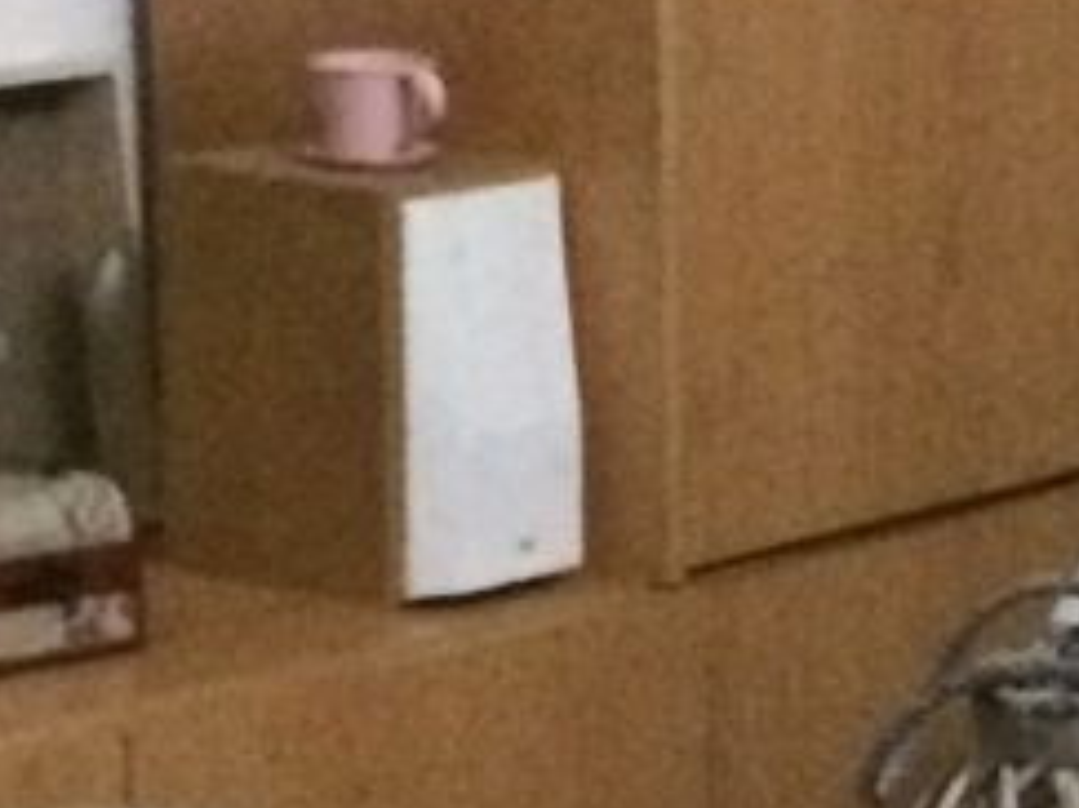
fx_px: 5951
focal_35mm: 191
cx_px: 839
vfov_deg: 7.6
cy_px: 1252
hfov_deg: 10.3
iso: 500
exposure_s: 1/17
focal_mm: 4.15
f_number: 2.2
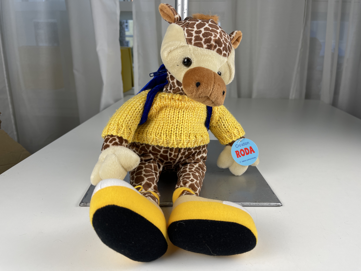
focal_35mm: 25
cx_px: 180
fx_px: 261
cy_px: 136
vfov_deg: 54.9
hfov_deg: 69.4
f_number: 1.6
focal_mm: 5.1
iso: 32
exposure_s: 1/119
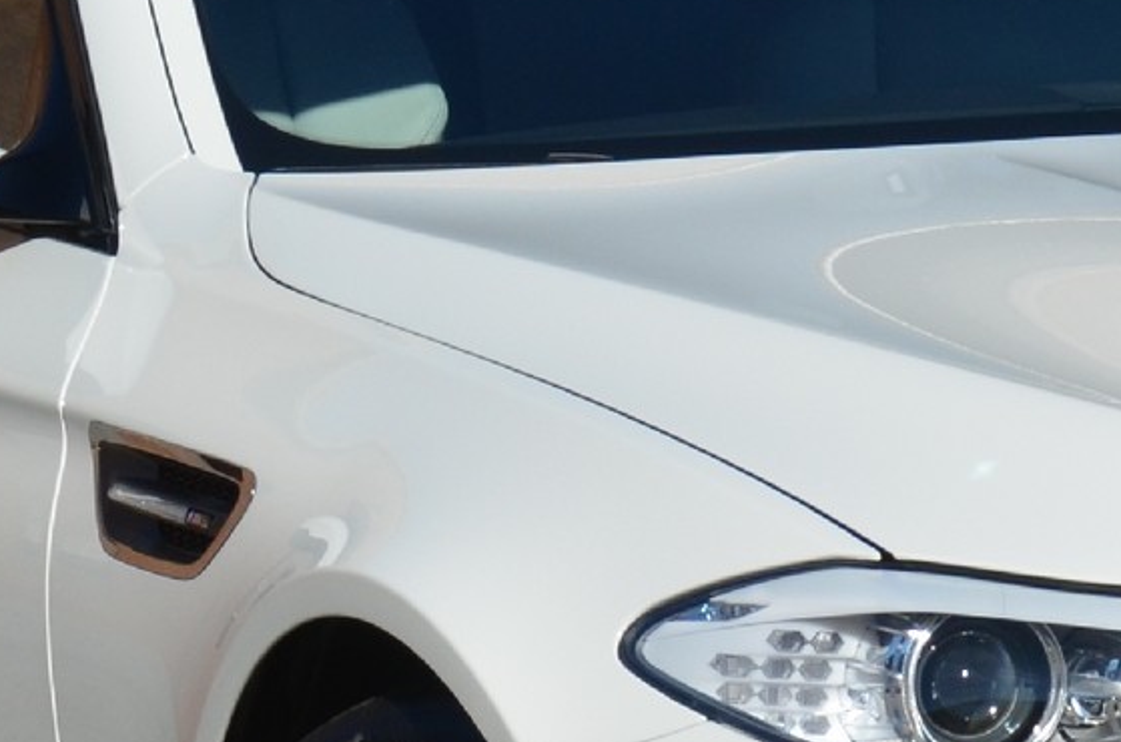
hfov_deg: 2.9
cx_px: 1003
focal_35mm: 704
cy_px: 475
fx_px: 21879
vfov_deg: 1.9
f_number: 7.1
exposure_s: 1/2000
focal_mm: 105
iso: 400
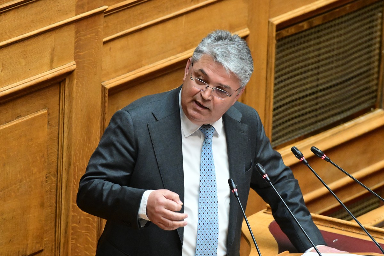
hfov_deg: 4.6
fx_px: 4800
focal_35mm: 450
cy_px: 128
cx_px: 192
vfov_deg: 3.1
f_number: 5.6
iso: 8000
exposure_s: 1/320
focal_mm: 300
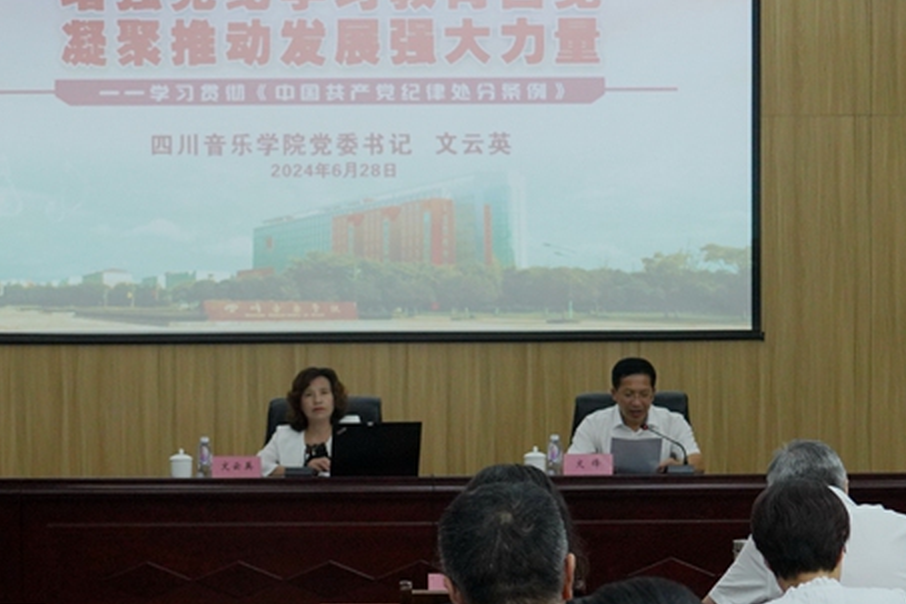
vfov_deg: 26.5
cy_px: 333
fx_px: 1283
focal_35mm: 51
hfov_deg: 38.5
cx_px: 316
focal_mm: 33
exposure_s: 1/160
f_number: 4
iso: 1600
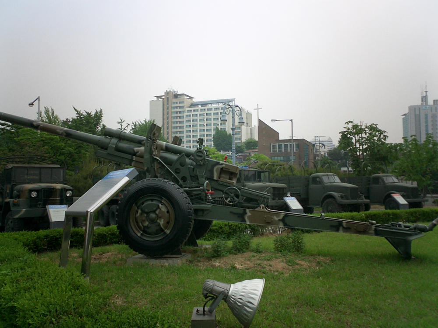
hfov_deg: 50.1
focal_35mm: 37
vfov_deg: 38.7
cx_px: 219
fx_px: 468
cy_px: 164
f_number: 3.5
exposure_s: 1/80
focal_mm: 5.6
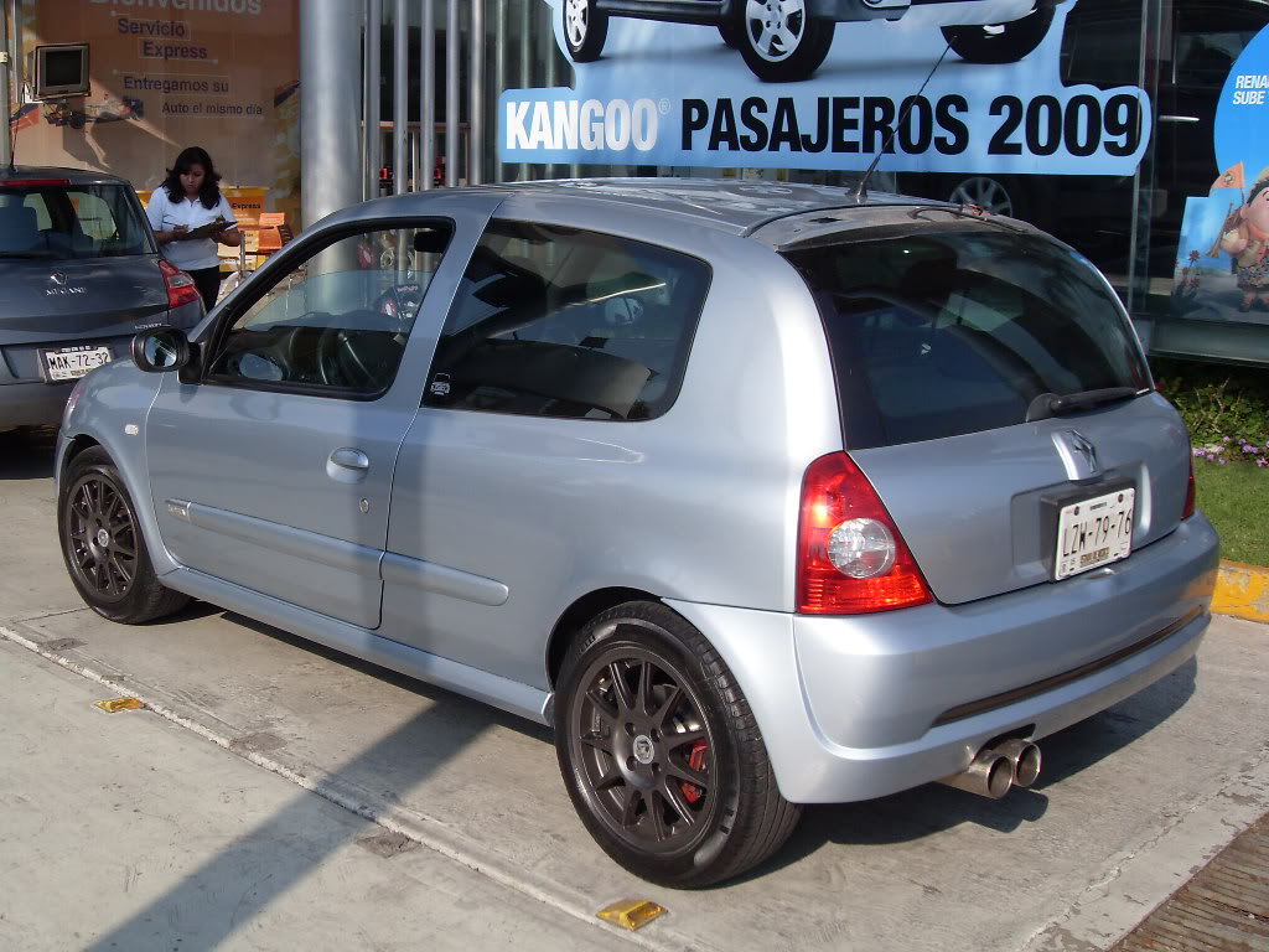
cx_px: 634
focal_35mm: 42
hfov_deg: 44.8
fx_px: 1540
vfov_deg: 34.3
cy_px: 476
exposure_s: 1/180
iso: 80
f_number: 7.7
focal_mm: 7.1
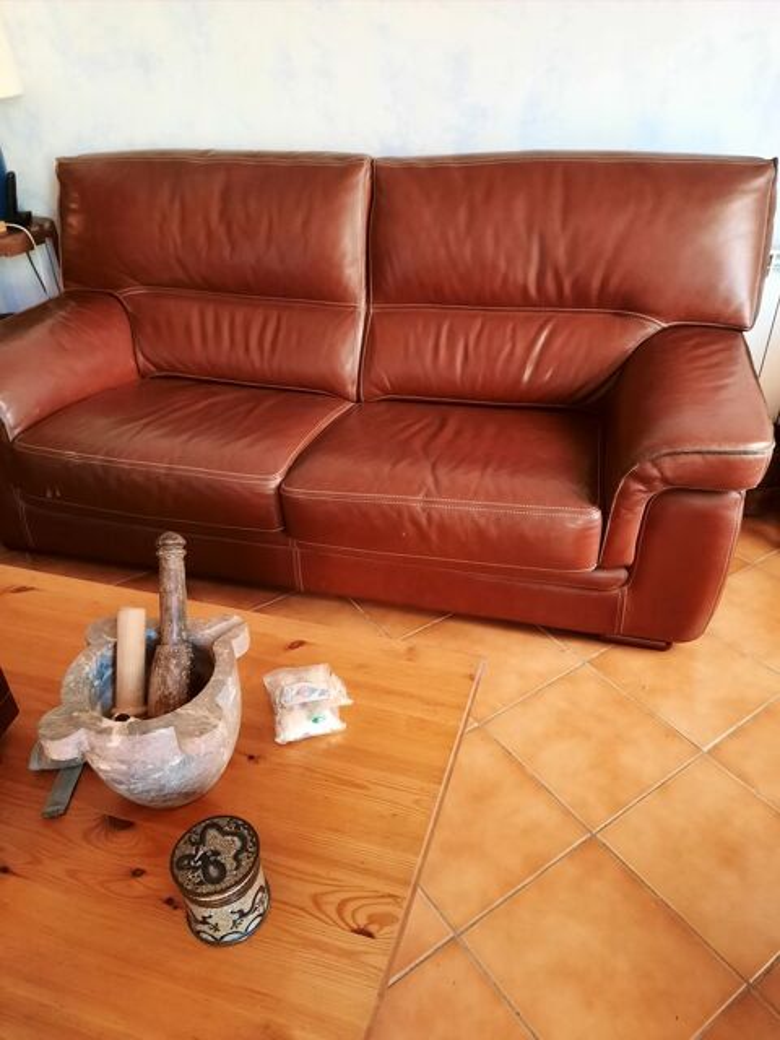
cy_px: 520
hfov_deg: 54.9
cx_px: 390
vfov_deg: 69.4
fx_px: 751
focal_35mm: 25
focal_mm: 4.6
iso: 250
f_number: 2
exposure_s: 1/50
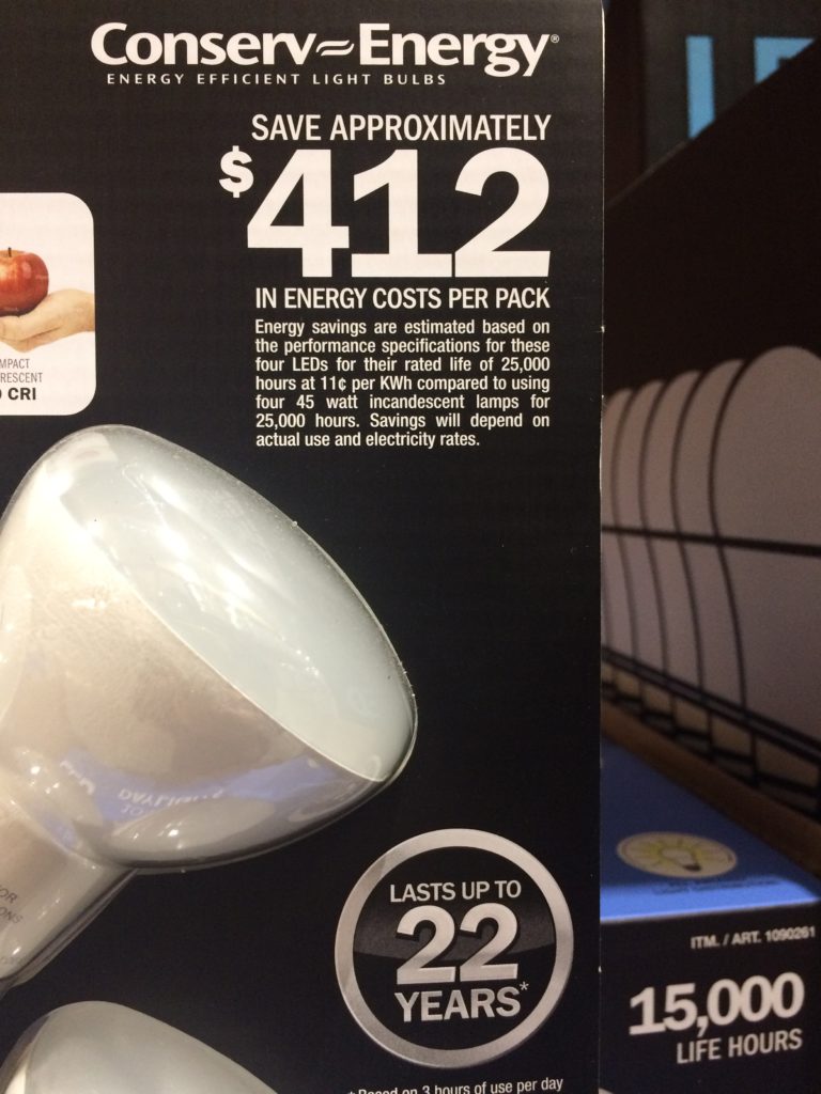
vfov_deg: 61.7
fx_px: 917
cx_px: 410
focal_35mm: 29
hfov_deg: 48.2
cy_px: 547
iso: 200
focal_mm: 4.15
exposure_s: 1/30
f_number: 2.2
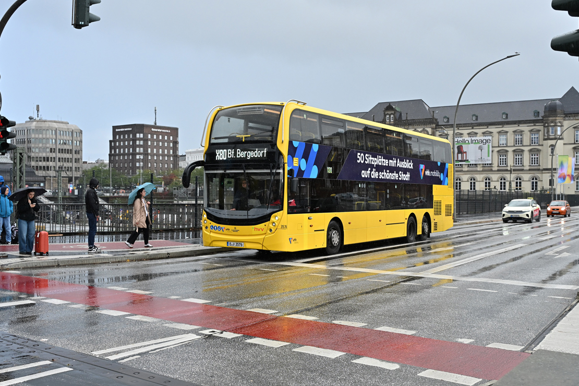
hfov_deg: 48.5
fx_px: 643
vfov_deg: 33.4
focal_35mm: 40
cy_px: 192
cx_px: 295
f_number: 5.6
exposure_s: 1/640
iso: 800
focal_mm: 37
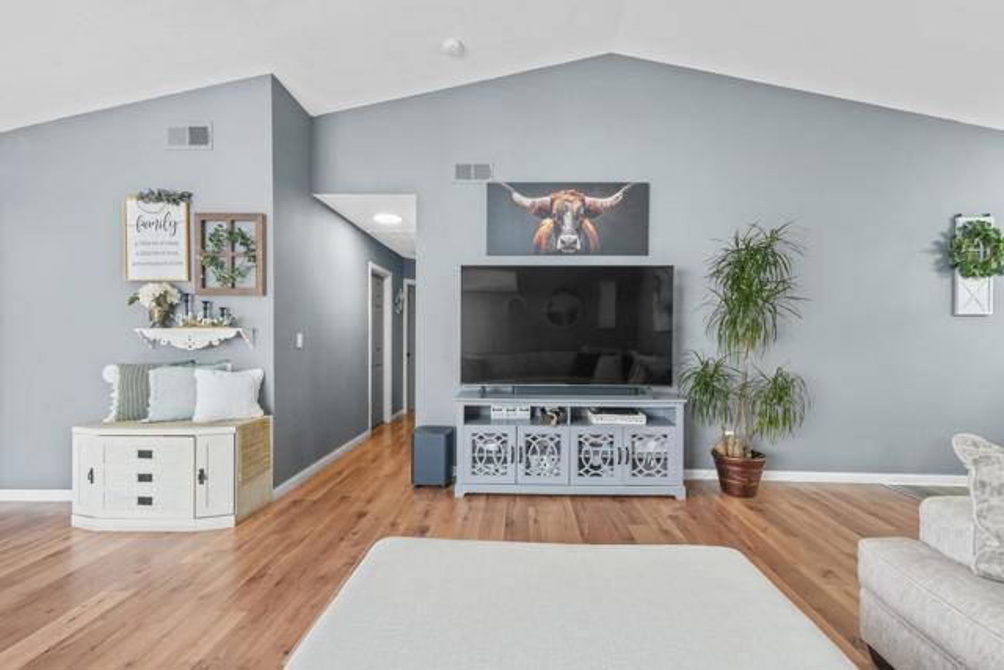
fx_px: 418
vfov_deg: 77.4
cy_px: 335
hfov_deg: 100.4
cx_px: 502
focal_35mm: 15
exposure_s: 1/10
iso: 1250
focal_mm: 10
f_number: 8
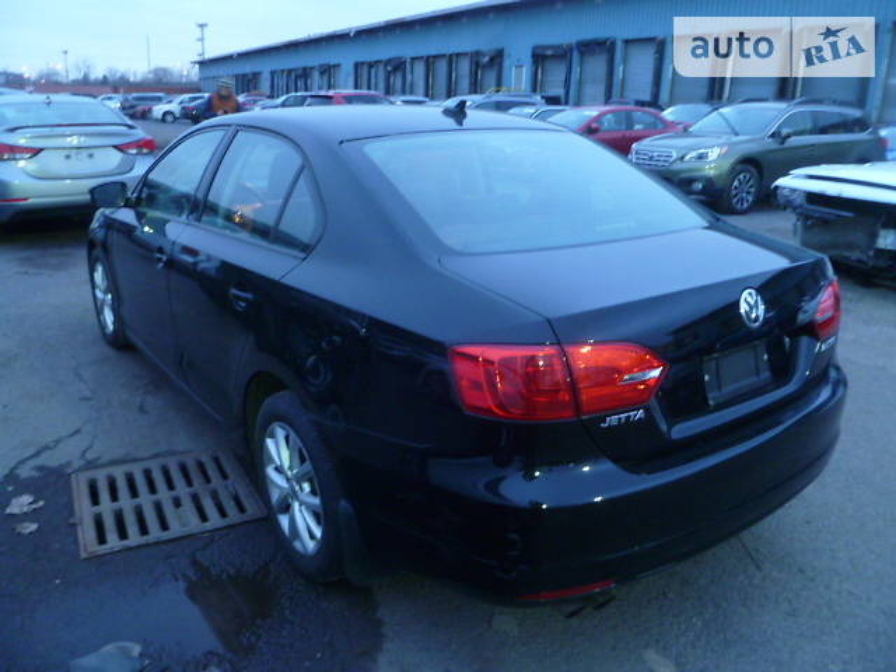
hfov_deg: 63.4
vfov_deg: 49.7
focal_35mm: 28
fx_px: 725
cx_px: 448
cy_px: 336
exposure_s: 1/4
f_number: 3.3
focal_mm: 5
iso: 400
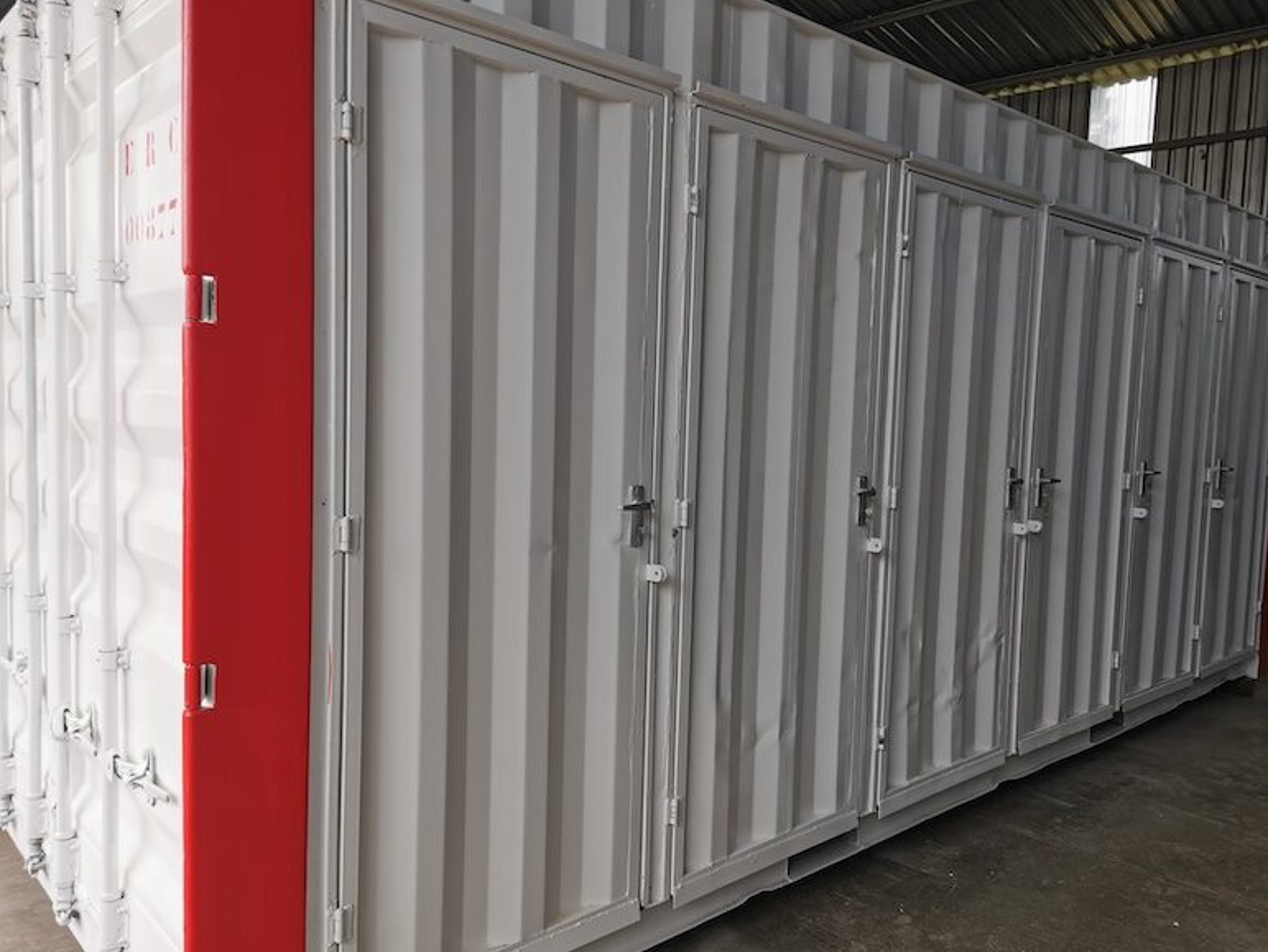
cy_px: 487
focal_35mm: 28
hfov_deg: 63.4
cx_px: 656
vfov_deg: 49.8
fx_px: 1026
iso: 50
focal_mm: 5.56
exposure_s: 1/929
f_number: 1.6
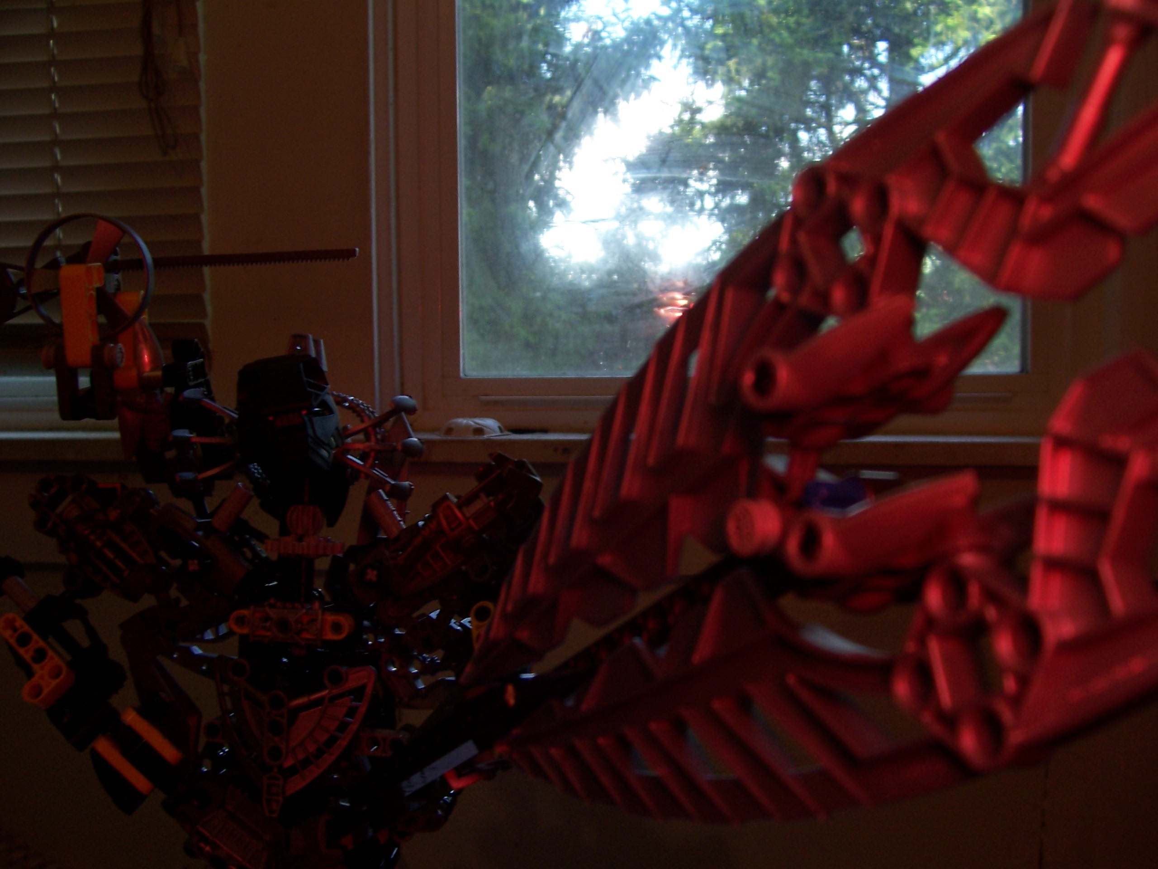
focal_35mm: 34
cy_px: 434
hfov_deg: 54.0
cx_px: 579
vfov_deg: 41.8
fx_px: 1137
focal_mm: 5.6
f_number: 2.7
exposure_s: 1/60
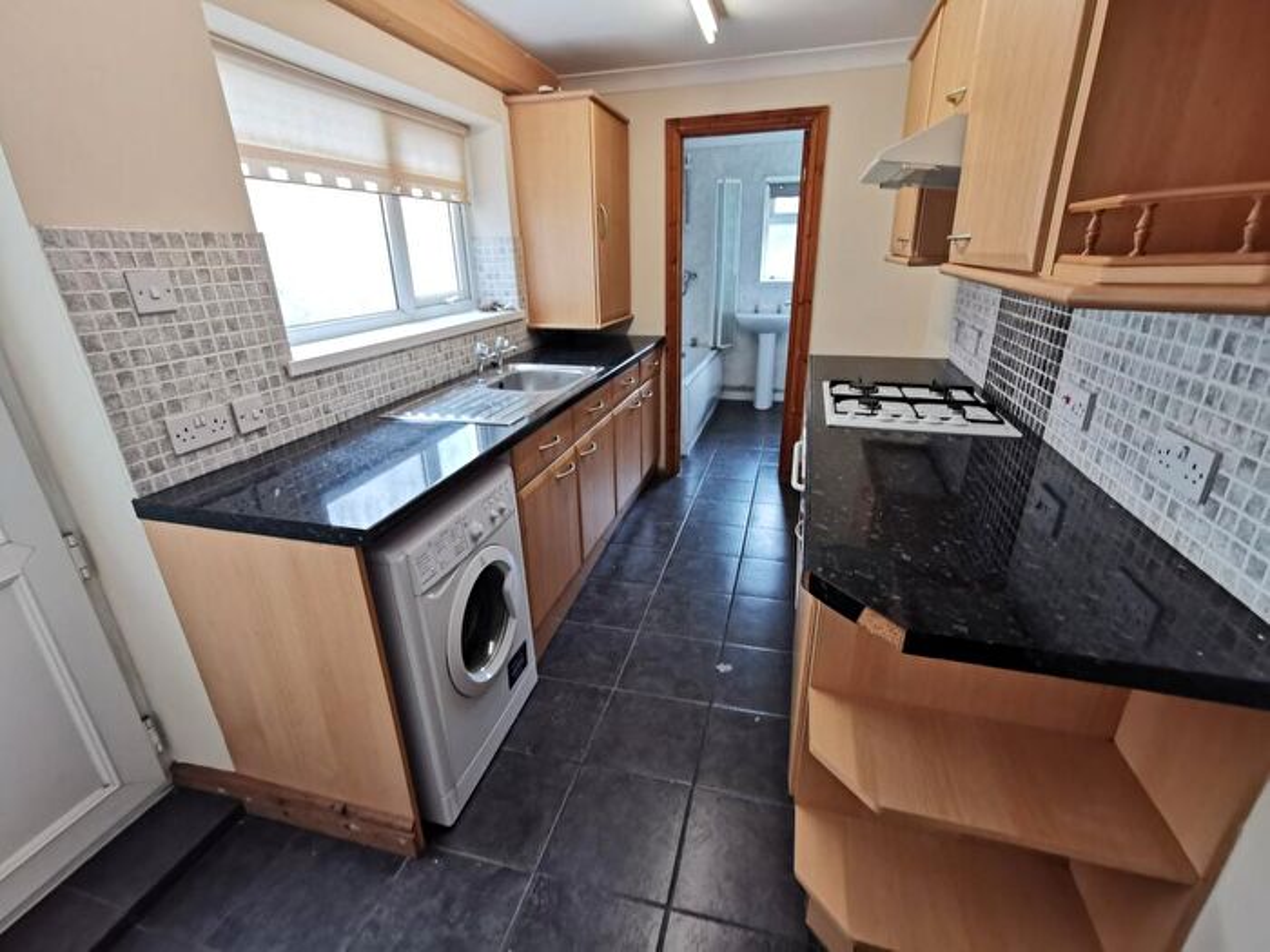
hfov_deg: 94.5
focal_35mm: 16
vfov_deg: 78.1
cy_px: 476
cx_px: 635
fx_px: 587
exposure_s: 1/50
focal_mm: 2.35
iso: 200
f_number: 2.2
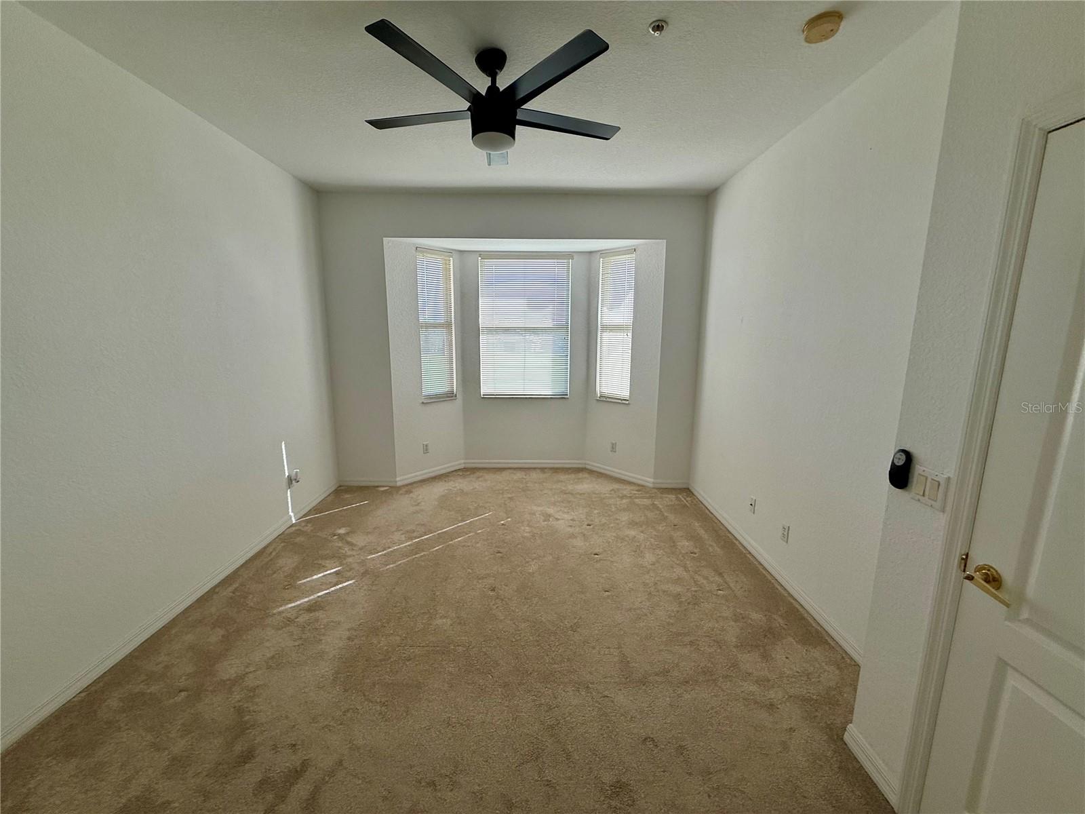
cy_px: 407
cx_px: 542
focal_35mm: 14
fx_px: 439
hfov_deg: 102.1
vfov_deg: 85.7
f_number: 2.2
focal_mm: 2.22
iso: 64
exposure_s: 1/171
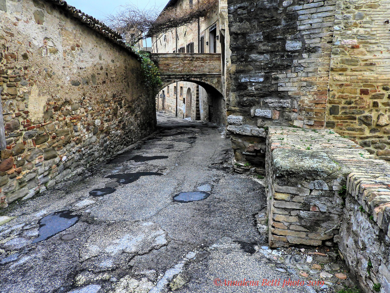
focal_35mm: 24
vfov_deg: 56.8
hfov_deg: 71.6
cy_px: 146
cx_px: 195
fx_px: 270
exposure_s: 1/13
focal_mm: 4.3
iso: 100
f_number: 4.2
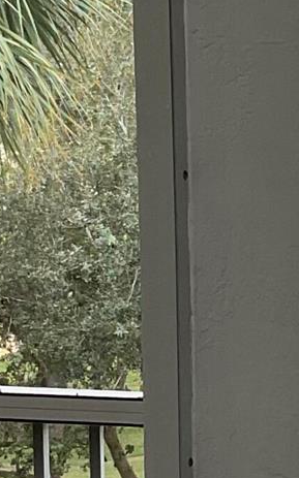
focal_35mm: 136
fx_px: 1775
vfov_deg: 15.4
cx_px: 531
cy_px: 261
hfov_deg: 9.2
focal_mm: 3
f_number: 1.8
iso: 40
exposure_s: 1/122
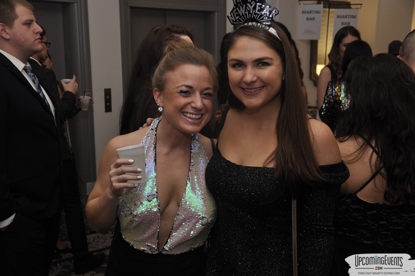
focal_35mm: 42
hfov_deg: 46.5
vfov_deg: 31.8
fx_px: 484
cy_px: 138
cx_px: 208
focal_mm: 28
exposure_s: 1/60
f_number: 5
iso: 400
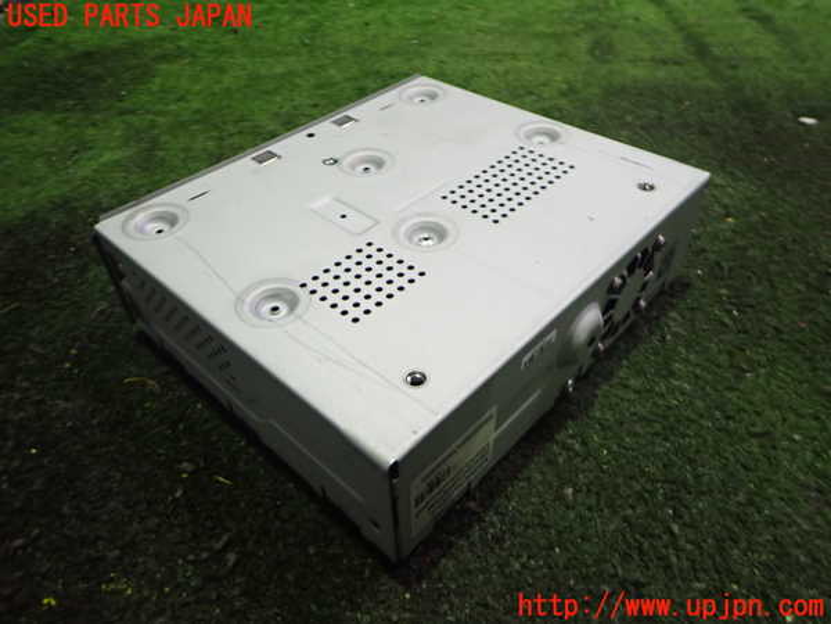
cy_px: 312
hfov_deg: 69.4
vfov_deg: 54.9
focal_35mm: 25
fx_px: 600
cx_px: 416
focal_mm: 4.5
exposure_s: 1/50
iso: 500
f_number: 2
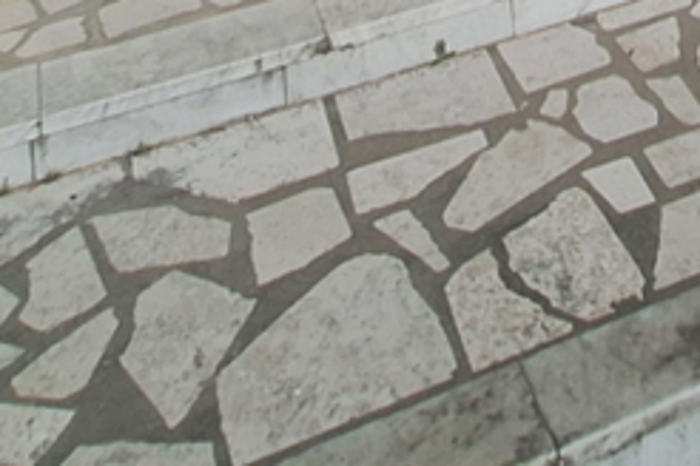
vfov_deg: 12.7
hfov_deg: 29.6
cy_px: -796
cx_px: 586
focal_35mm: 66
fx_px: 1283
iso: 40
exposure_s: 1/2597
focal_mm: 1.74
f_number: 2.2
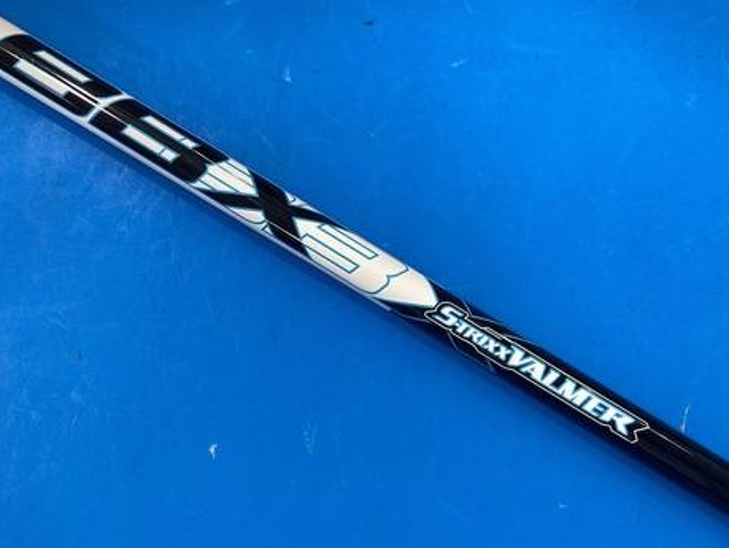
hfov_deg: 47.3
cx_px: 462
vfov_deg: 36.7
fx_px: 822
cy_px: 327
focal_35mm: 39
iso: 50
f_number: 1.8
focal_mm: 3.99
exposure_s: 1/50
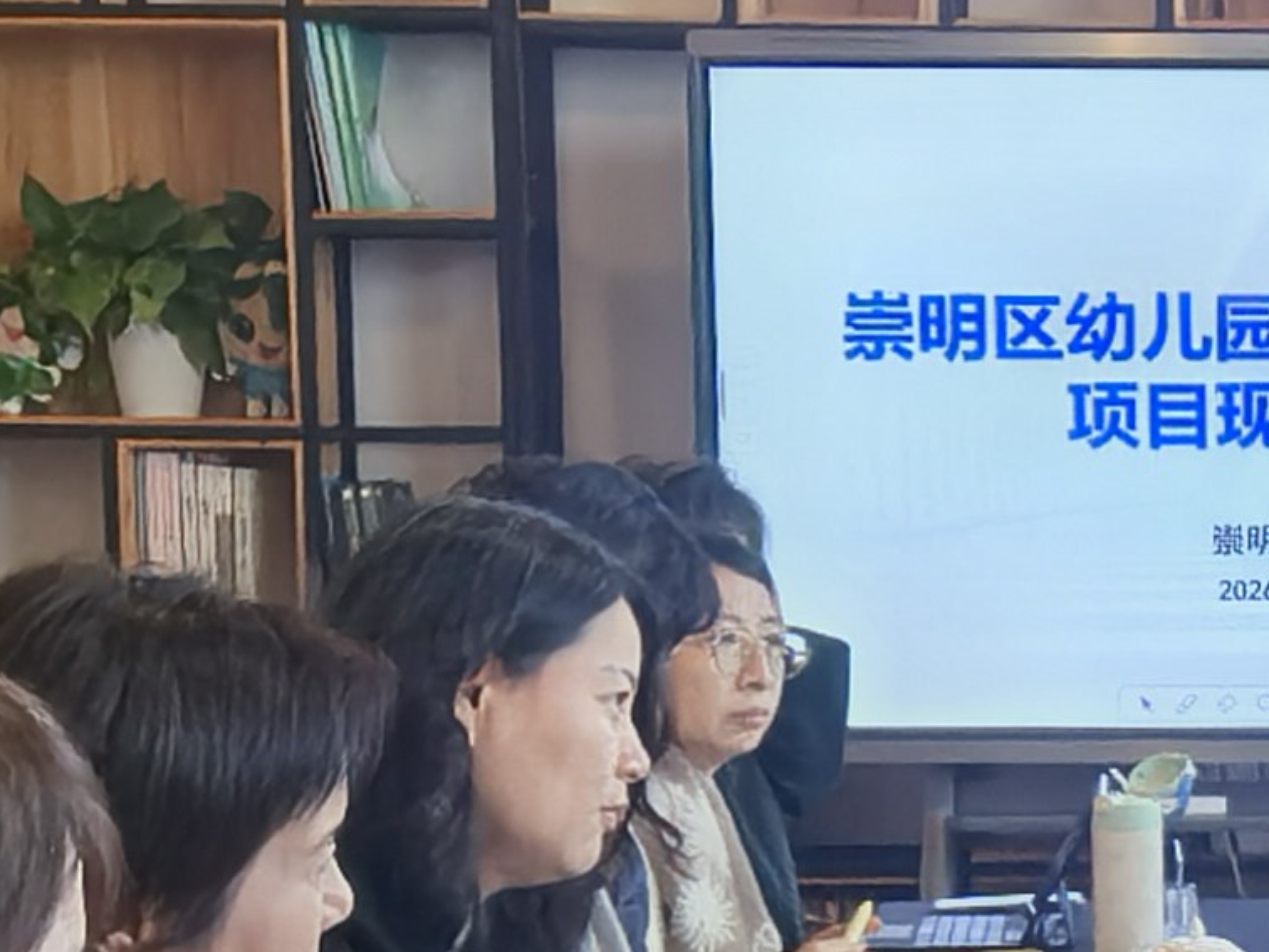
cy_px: 1226
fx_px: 3776
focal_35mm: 103
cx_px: 1628
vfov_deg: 13.8
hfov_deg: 17.9
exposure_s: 1/50
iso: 125
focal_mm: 1.95
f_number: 2.2
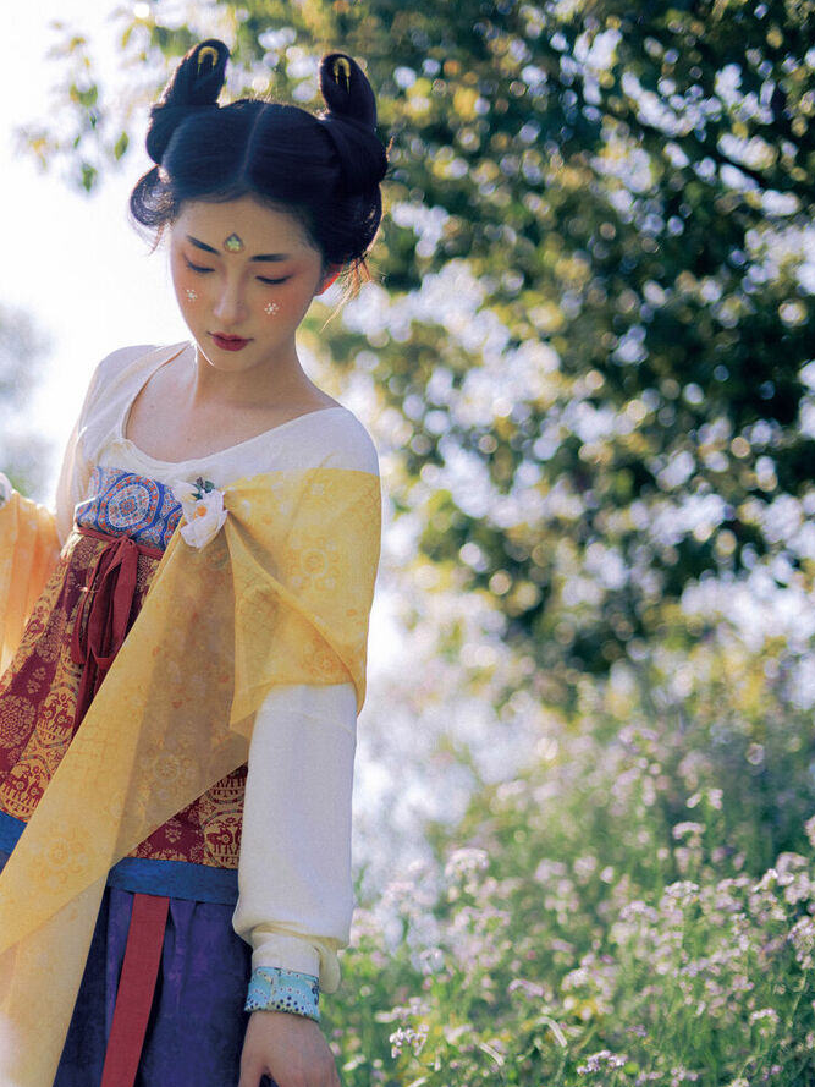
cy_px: 735
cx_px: 250
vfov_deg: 30.5
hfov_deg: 23.2
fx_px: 1977
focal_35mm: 63
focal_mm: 50
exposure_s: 1/4000
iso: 200
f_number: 1.6
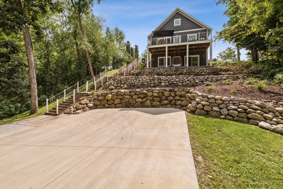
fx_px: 110
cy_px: 94
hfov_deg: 104.2
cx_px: 142
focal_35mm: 14
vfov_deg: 81.3
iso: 200
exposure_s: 1/320
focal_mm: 14
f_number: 8
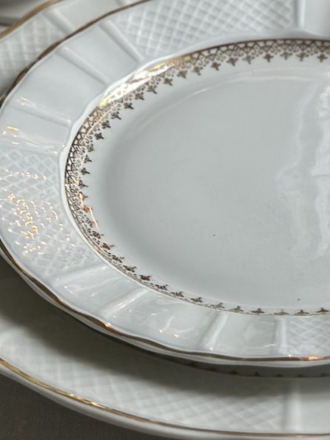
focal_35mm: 168
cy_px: -265
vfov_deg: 11.2
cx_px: 281
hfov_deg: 8.8
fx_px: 2134
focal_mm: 6.86
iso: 125
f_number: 1.78
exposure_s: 1/90
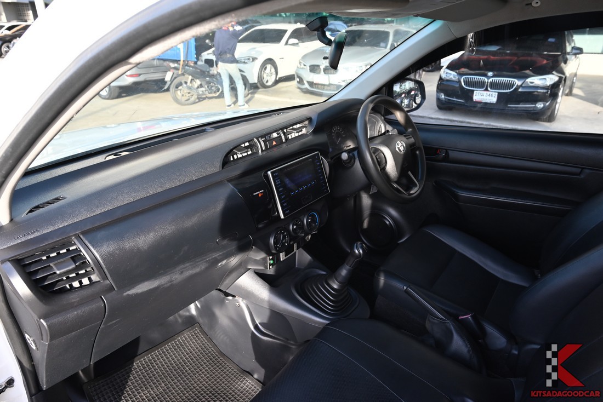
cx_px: 302
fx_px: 402
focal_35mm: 24
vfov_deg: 53.2
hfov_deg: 73.7
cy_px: 201
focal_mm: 24
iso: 560
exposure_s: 1/180
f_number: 6.7
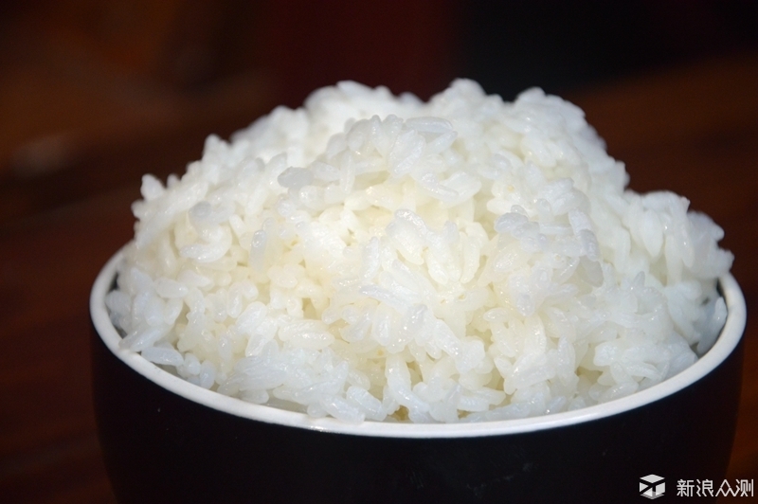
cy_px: 252
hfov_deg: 13.1
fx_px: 3313
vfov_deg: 8.7
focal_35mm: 158
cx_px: 379
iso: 800
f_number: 5.6
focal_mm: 105
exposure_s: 1/640
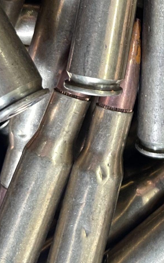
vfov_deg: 25.6
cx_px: 207
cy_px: -9
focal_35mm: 76
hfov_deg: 16.3
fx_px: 543
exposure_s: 1/60
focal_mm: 4.2
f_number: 1.6
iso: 100
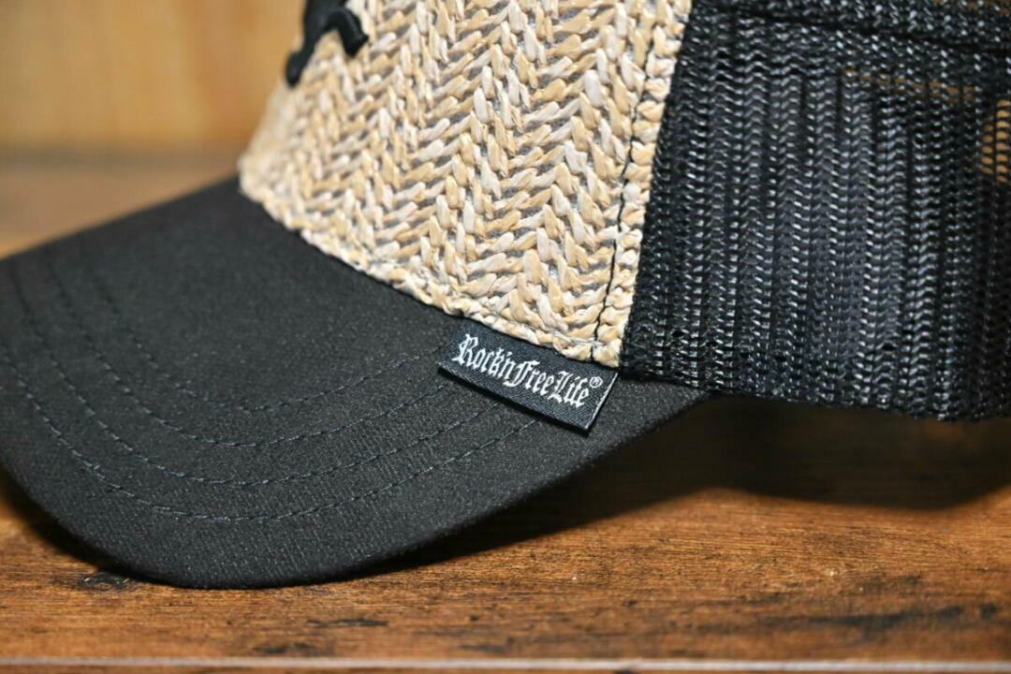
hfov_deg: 28.8
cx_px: 506
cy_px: 337
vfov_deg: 19.5
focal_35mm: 70
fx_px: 1966
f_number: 4
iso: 2000
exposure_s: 1/80
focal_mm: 70
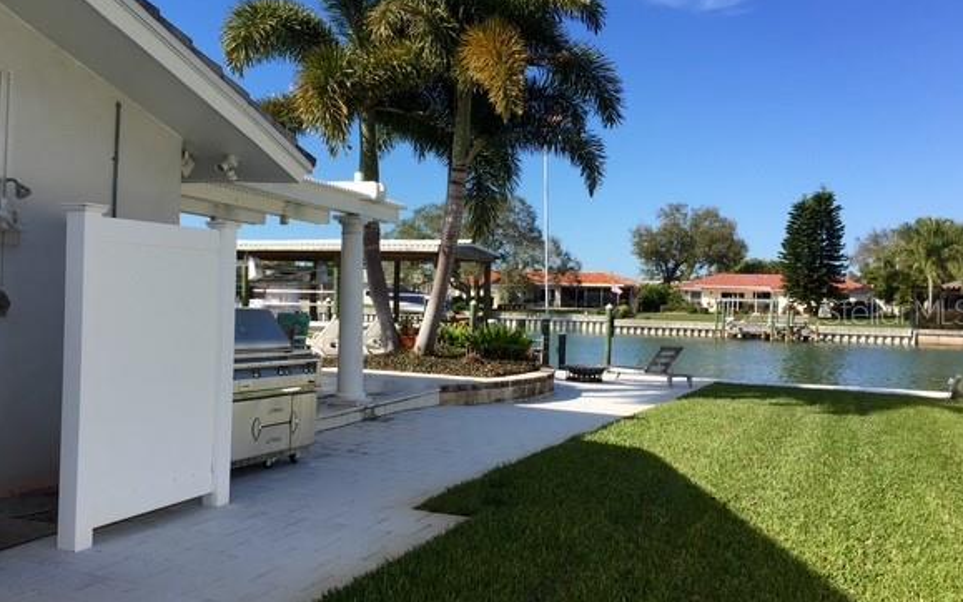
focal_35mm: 34
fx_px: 892
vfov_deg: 37.3
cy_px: 311
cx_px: 447
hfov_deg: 56.6
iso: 32
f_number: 2.2
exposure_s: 1/1721
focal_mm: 4.15
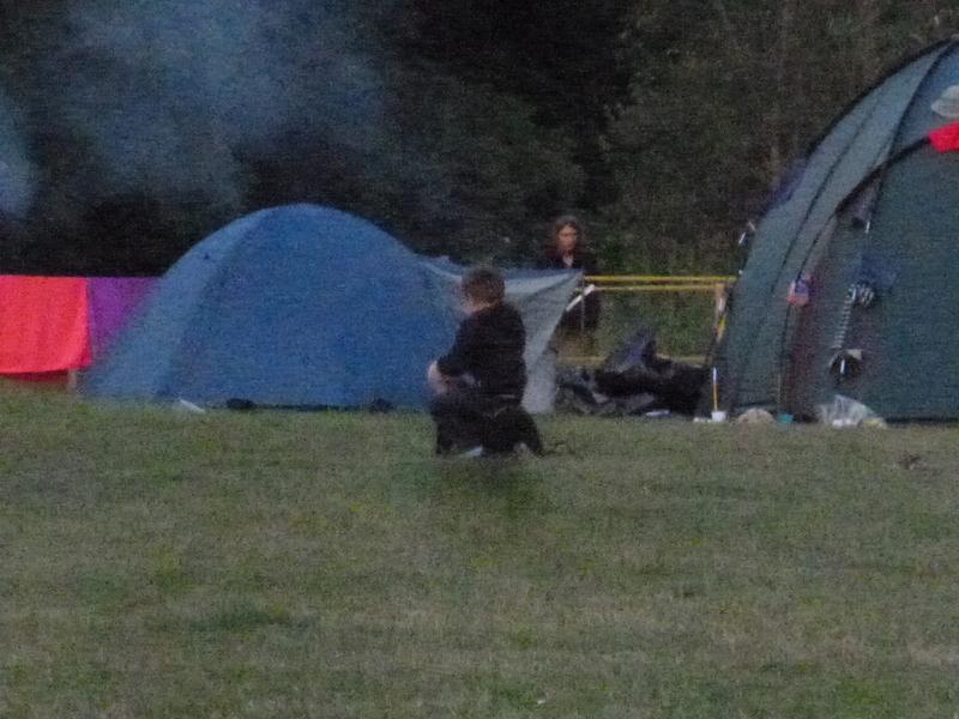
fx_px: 15597
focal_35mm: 563
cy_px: 360
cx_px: 480
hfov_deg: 3.5
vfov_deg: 2.6
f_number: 5.9
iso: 1600
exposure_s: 1/80
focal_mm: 45
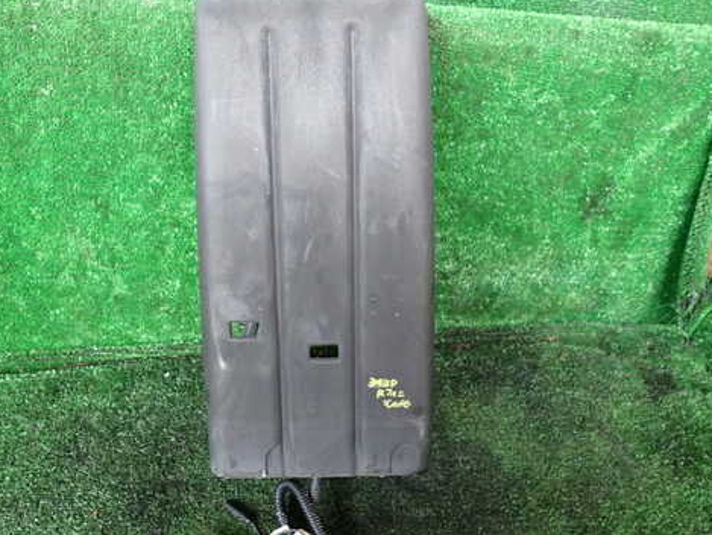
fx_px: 658
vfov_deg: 44.2
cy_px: 274
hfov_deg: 56.5
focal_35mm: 32
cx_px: 301
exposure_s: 1/30
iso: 200
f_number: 2
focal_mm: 4.5
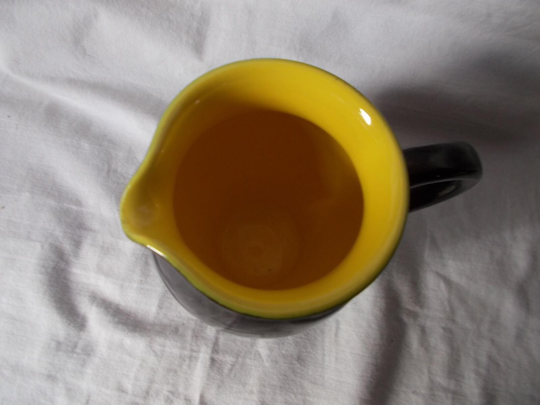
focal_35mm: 26
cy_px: 202
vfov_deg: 53.1
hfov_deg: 67.3
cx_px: 270
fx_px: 406
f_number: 3.2
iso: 80
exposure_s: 1/40
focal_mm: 4.6
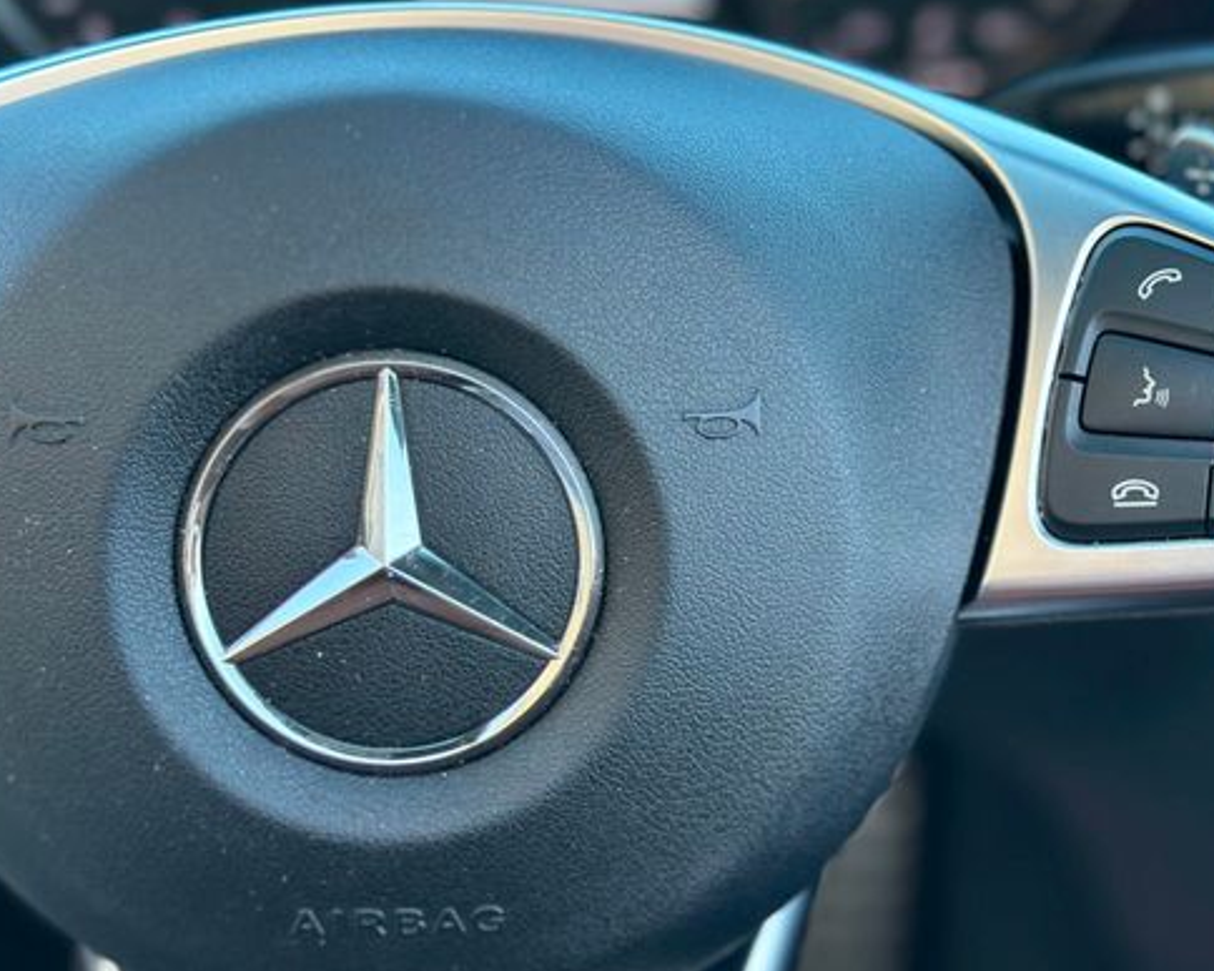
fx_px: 2227
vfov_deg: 24.6
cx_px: 768
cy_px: 509
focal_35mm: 62
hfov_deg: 30.4
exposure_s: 1/176
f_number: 1.78
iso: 64
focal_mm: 6.86
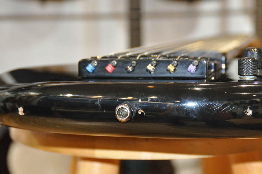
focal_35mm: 105
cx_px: 147
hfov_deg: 19.5
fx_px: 763
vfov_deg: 13.0
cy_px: 100
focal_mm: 60
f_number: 5
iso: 2000
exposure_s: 1/60
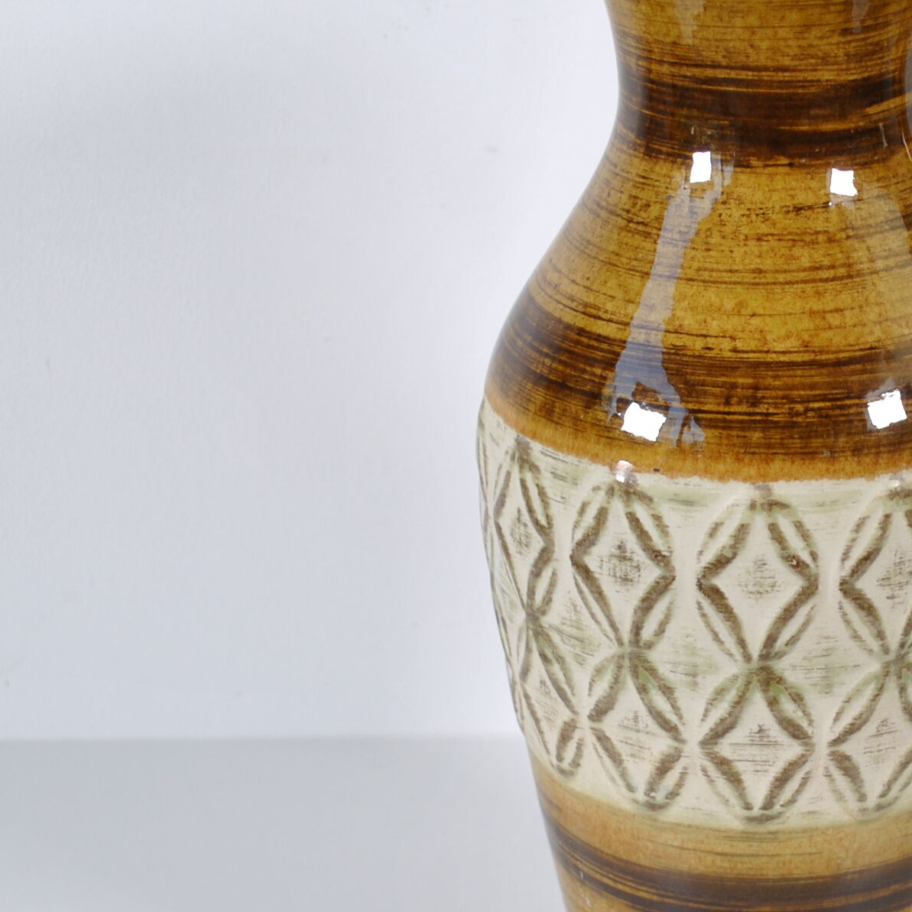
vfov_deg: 18.7
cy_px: 519
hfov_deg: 18.5
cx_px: 765
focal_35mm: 93
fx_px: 2772
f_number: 5.6
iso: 200
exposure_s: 1/125
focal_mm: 30
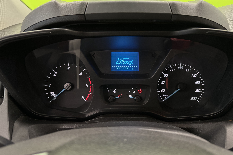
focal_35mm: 25
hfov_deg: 71.5
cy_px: 75
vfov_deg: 51.3
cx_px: 117
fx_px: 162
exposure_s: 1/50
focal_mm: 6.76
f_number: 1.78
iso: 640
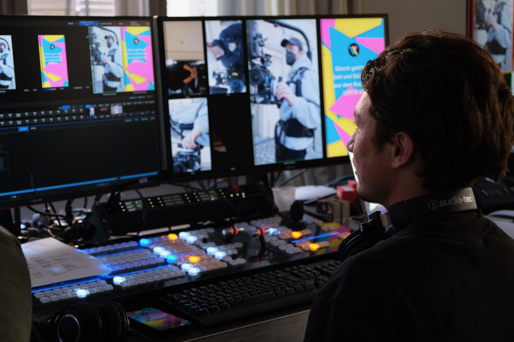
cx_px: 257
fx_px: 842
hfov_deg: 33.9
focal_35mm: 59
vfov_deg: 23.0
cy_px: 171
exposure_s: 1/60
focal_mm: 39
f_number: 3.6
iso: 800
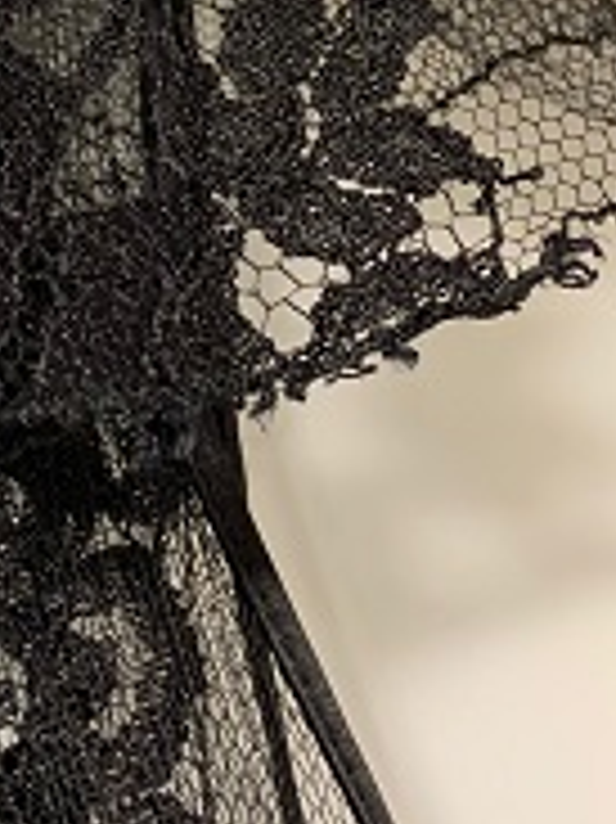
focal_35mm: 71
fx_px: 1687
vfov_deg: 27.0
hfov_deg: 20.3
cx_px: 65
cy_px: 185
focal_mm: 4.25
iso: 320
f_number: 1.8
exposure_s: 1/50
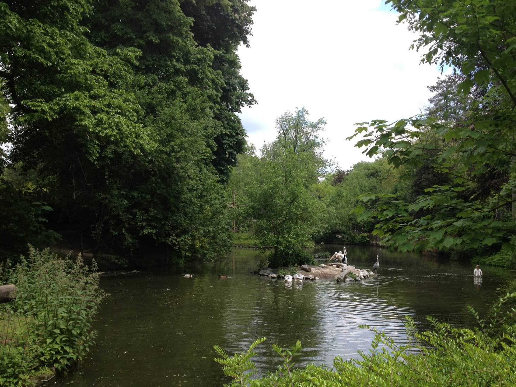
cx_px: 270
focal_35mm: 38
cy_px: 200
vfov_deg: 37.7
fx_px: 566
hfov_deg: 49.0
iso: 50
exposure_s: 1/726
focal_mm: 4.28
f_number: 2.4
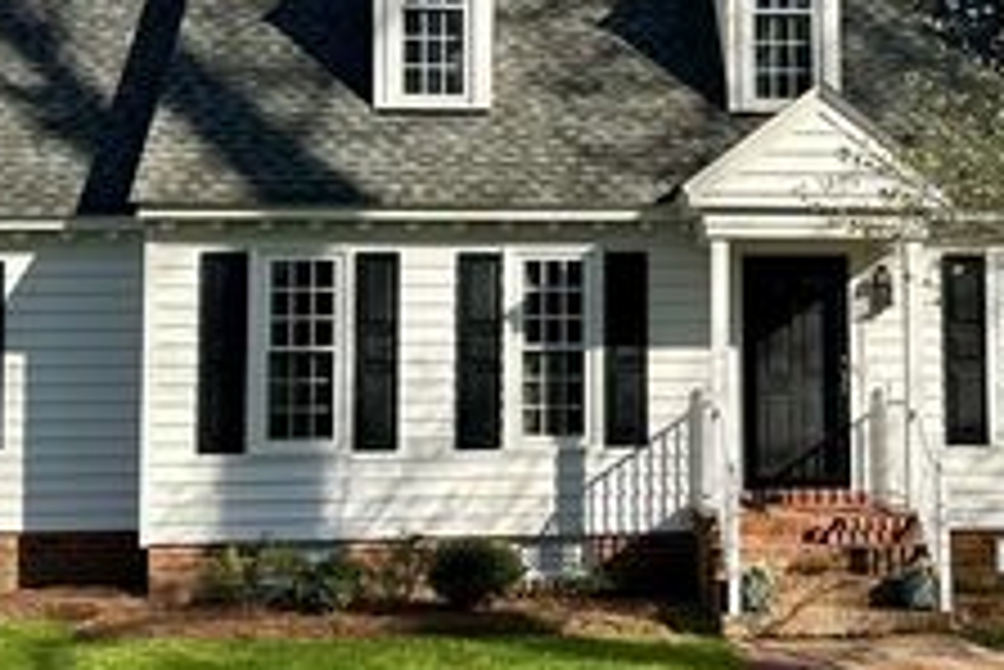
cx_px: 698
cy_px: 187
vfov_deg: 24.0
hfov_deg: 35.1
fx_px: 1563
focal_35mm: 56
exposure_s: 1/2353
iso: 80
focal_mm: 6.86
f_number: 1.78
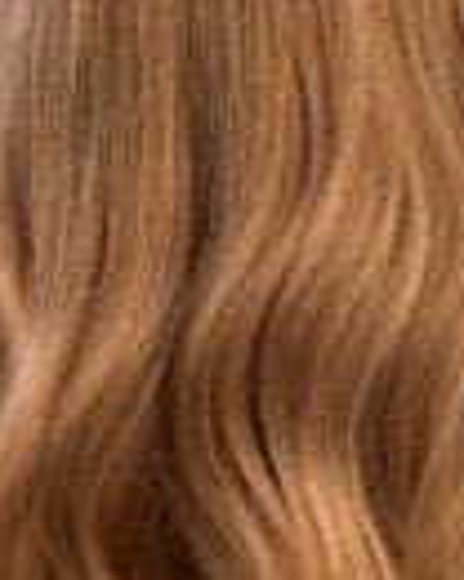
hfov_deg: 21.1
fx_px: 1236
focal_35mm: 72
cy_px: 415
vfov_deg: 26.2
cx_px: 344
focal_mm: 6.76
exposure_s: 1/121
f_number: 1.78
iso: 160
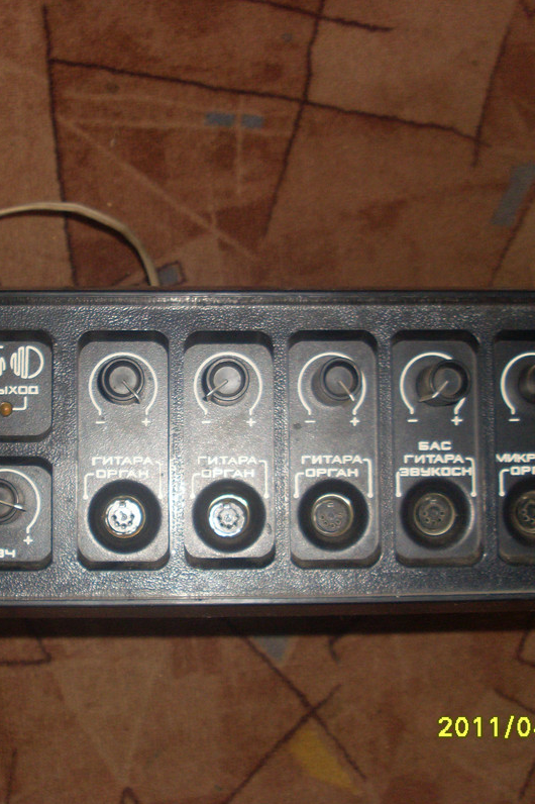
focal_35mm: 53
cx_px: 201
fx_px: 1182
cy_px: 402
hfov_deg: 25.4
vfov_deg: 37.5
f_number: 3
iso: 100
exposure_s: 1/45
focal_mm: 6.3
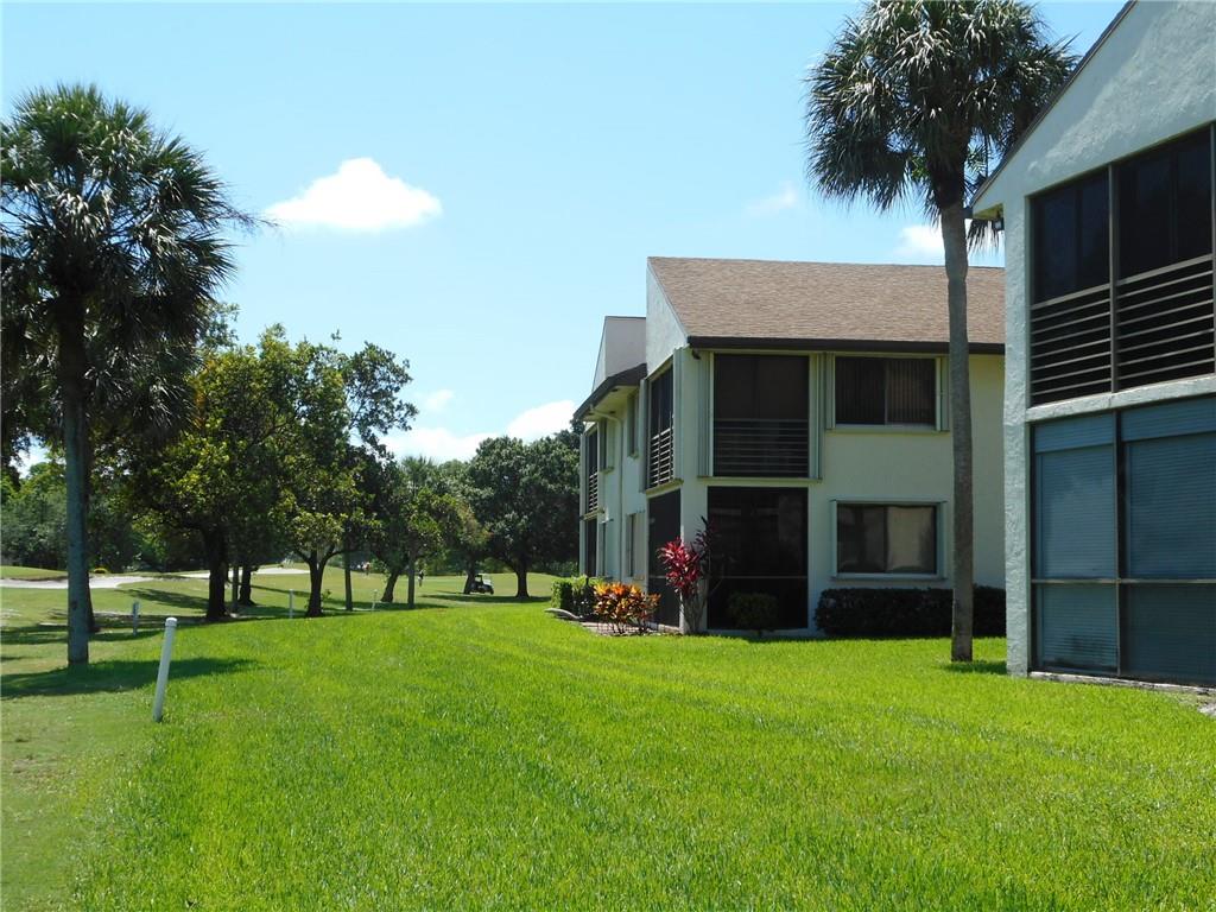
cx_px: 608
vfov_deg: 28.6
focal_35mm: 51
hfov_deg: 37.5
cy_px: 456
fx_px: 1792
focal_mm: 9.1
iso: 80
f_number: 4.9
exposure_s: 1/320
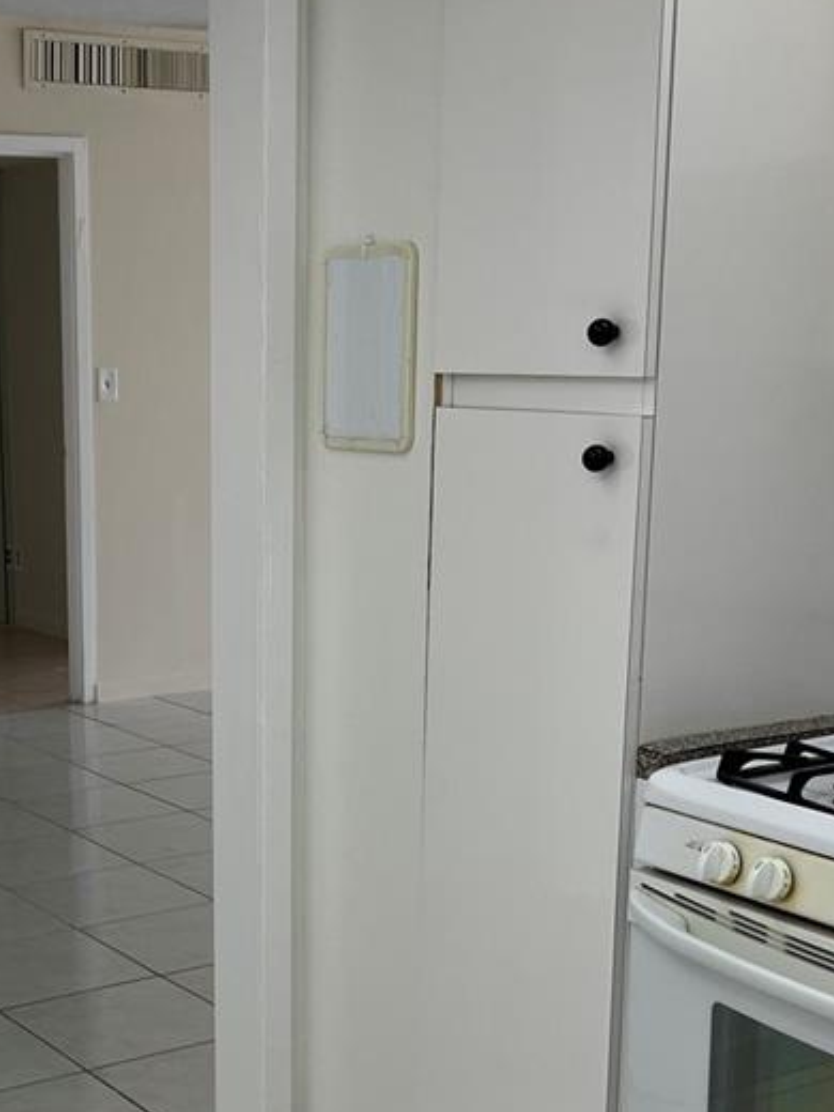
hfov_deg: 24.0
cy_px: 778
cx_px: 141
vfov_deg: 31.8
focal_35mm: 60
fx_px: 1927
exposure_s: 1/120
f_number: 1.5
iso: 40
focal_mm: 5.7
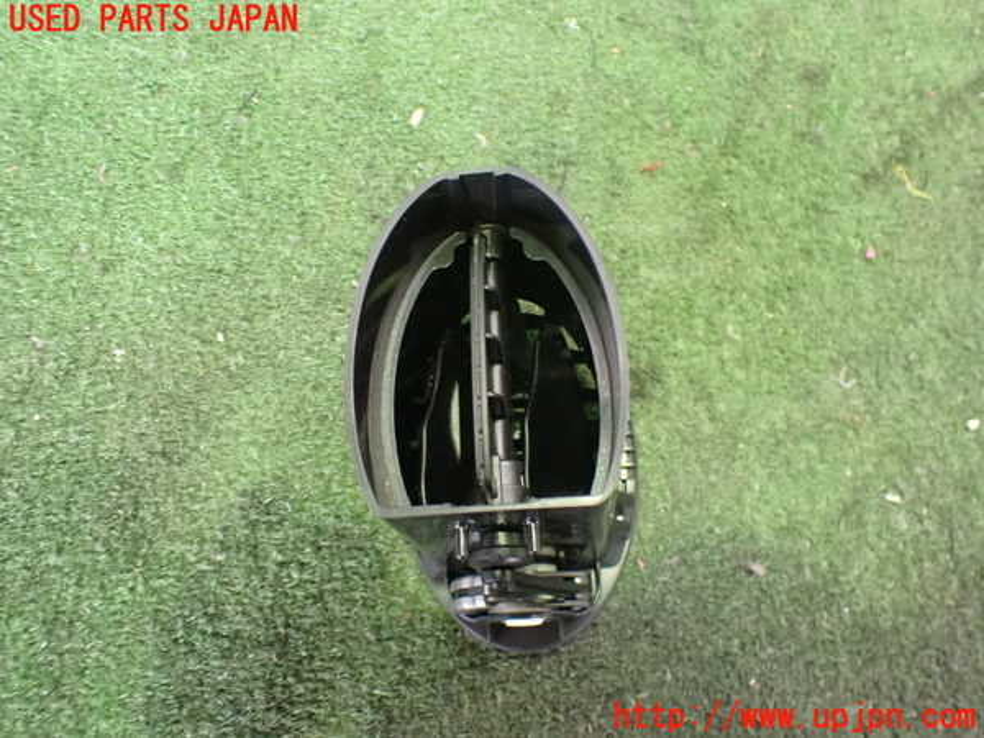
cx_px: 492
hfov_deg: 60.0
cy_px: 369
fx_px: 853
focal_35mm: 30
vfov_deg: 46.8
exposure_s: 1/30
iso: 1250
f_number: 2.3
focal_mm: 5.4
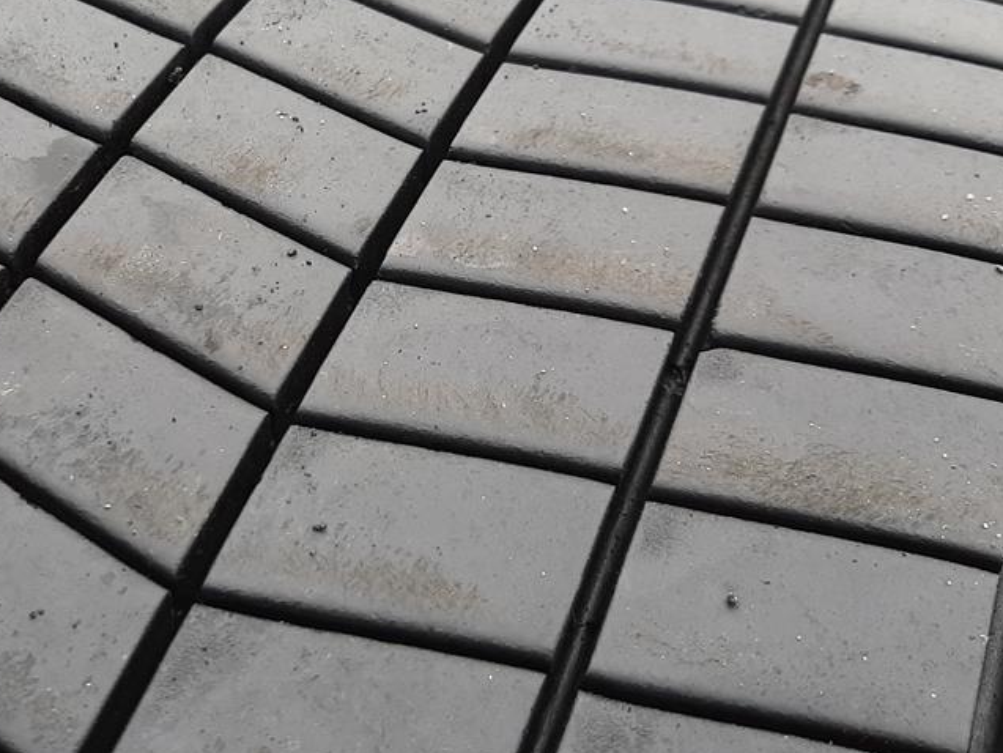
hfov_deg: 38.4
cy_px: 298
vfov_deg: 29.6
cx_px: 316
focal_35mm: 49
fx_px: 1420
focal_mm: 3.93
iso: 40
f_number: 1.7
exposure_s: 1/207
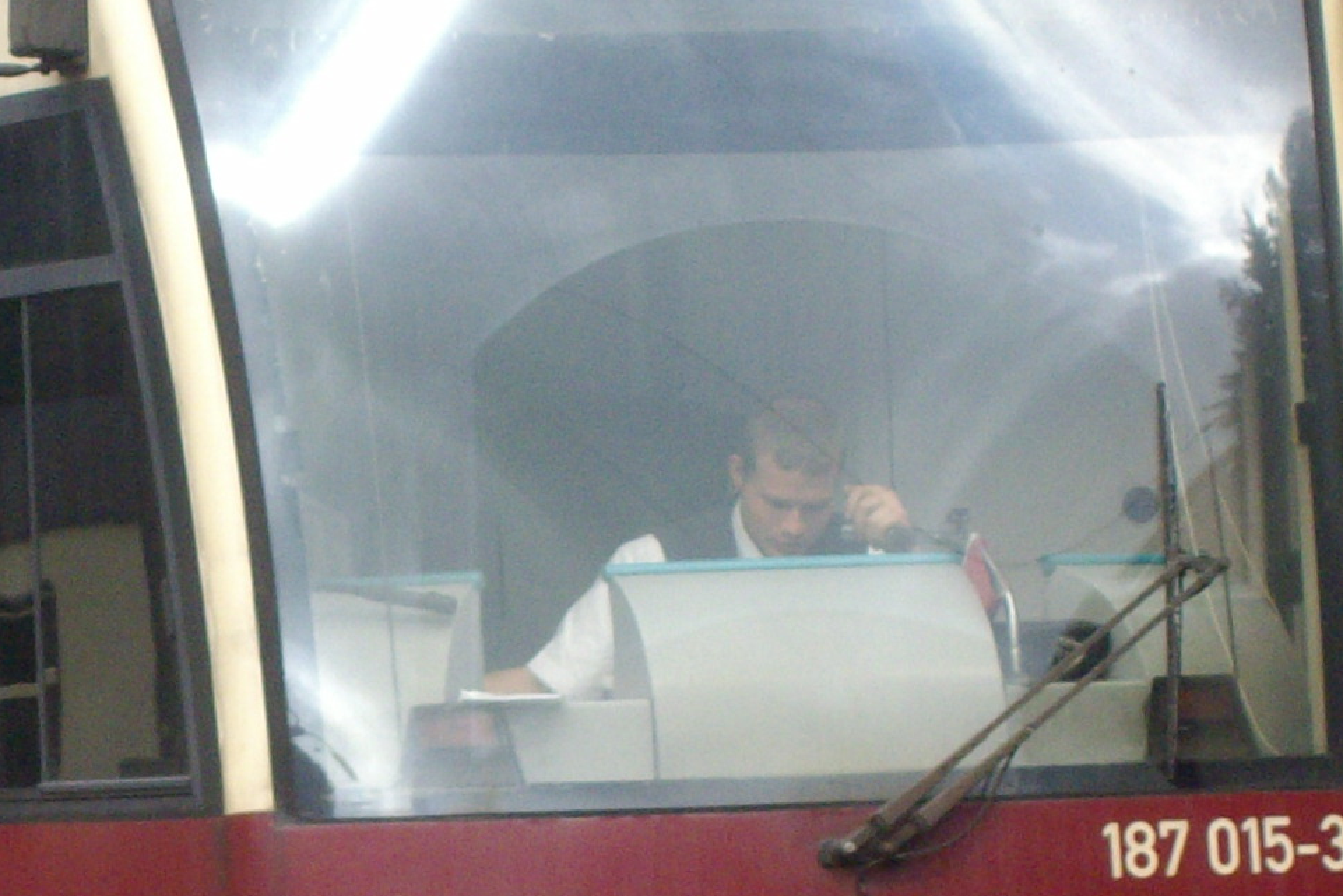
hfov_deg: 6.8
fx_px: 11305
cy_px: 855
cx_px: 154
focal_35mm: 303
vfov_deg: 4.5
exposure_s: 1/200
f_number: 4.8
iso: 160
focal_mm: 18
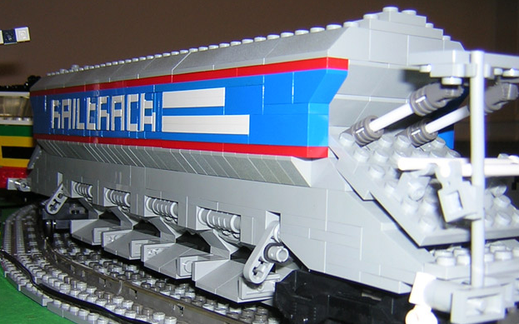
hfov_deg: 41.1
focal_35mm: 49
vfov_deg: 26.3
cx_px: 252
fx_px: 693
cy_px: 178
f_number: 2.6
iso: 100
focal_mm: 4.7
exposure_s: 1/60.1
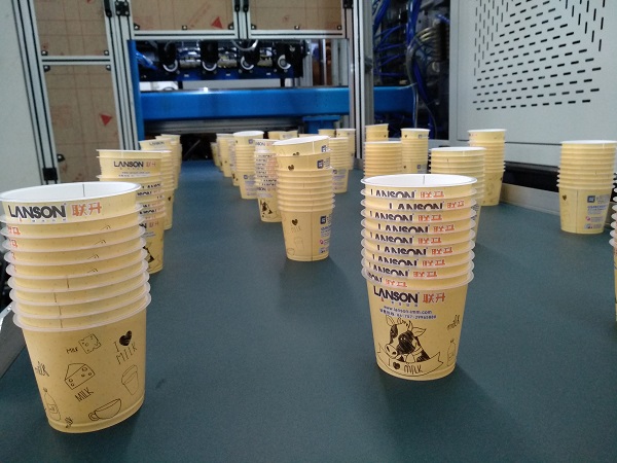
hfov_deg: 76.4
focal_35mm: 22
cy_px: 232
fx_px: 392
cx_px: 308
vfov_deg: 61.1
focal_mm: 3.81
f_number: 2.2
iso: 1000
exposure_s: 1/20
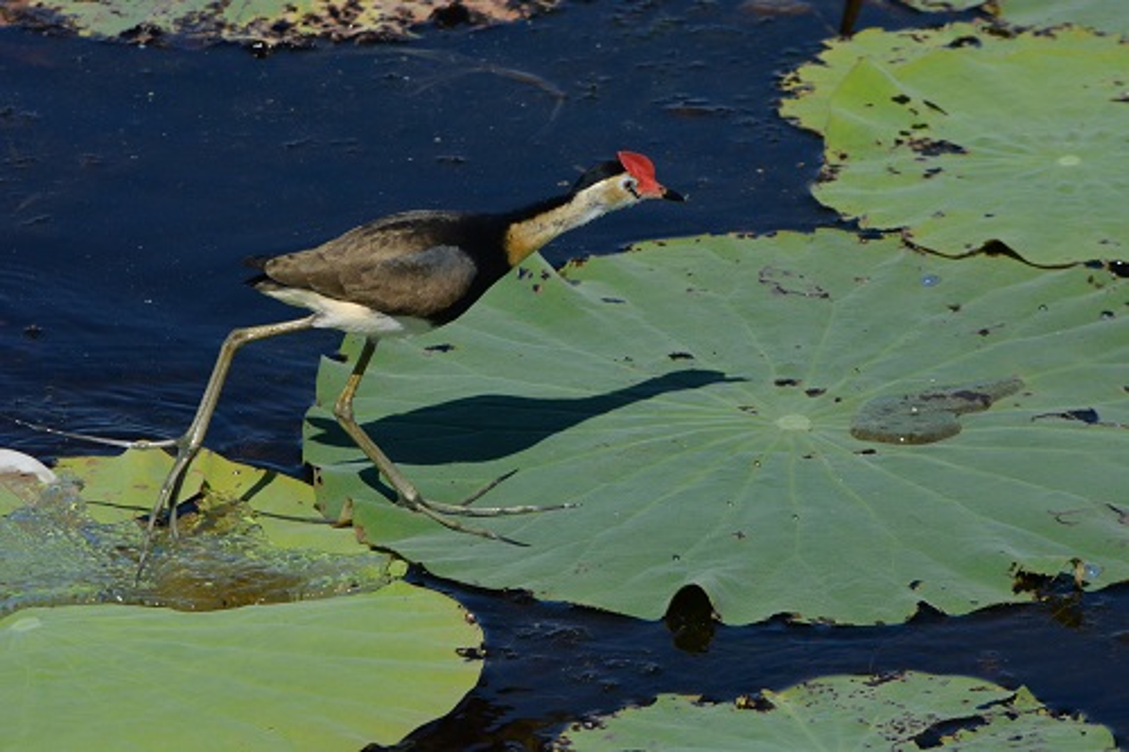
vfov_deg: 3.1
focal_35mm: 450
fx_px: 14107
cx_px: 564
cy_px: 376
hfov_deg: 4.6
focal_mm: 300
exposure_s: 1/4000
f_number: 13
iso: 2000
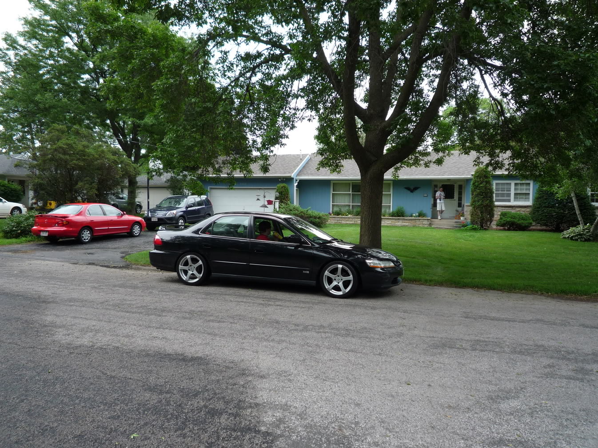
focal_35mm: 25
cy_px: 224
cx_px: 299
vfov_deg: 54.9
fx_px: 432
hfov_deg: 69.4
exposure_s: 1/200
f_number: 2.8
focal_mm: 4.4
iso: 100
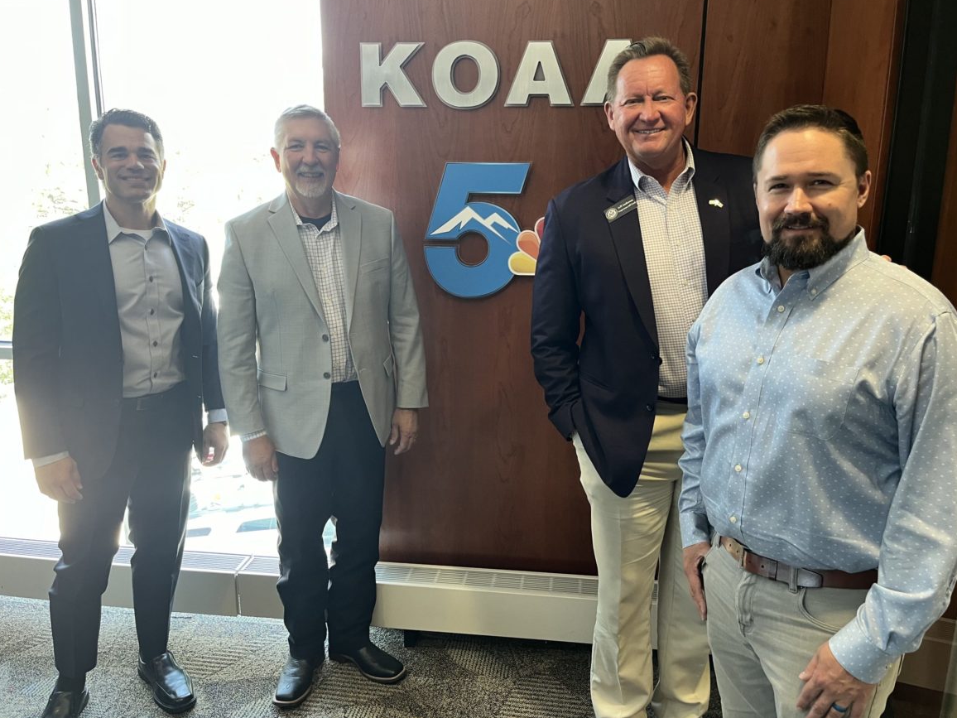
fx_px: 746
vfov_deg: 51.3
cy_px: 347
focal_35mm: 27
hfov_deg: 65.3
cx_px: 488
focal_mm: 5.1
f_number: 1.6
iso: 160
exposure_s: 1/60
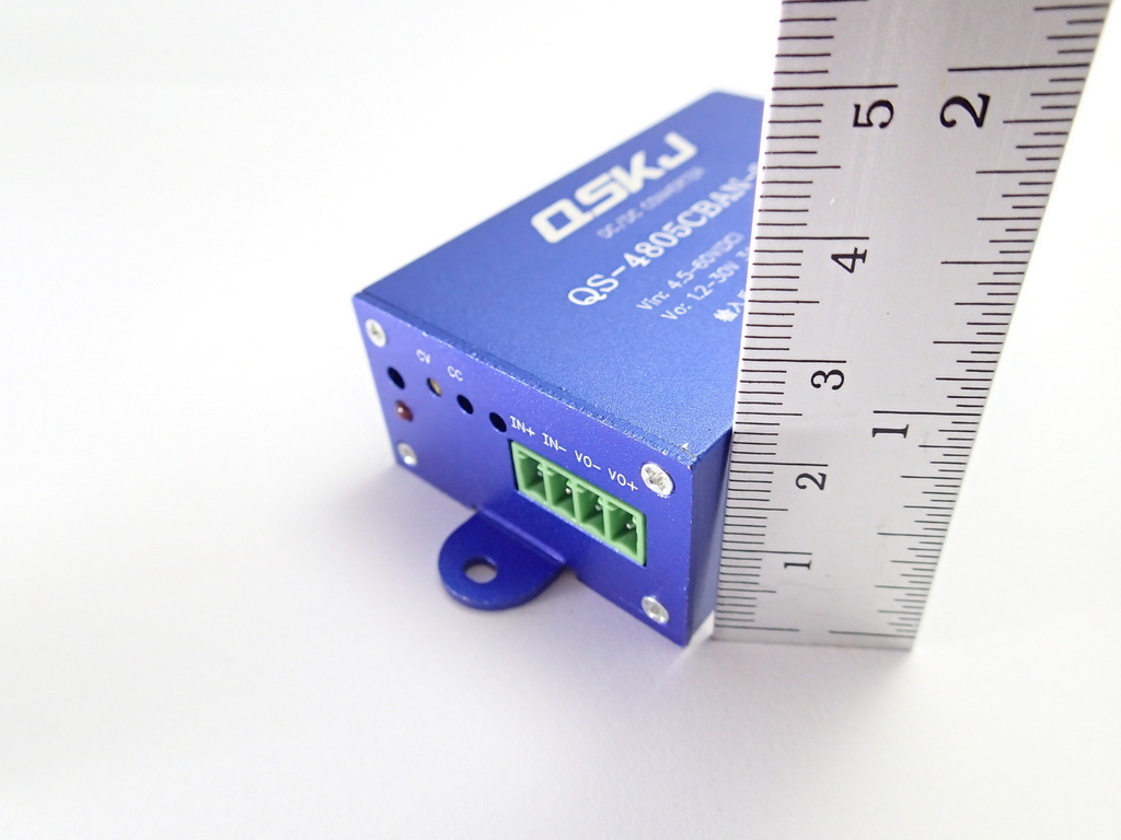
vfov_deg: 54.9
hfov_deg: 69.4
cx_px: 560
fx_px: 810
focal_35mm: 25
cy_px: 420
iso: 400
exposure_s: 1/30
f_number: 2.8
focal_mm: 4.5
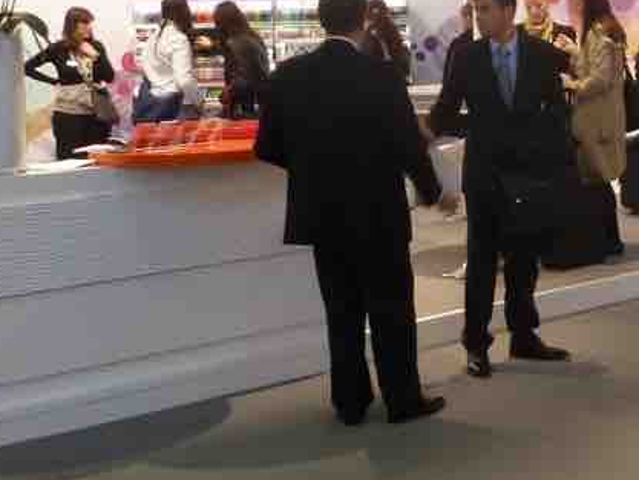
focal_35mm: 72
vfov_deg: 20.2
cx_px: 847
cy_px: 83
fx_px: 1329
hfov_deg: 23.6
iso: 125
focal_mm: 4.1
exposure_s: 1/30
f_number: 3.3
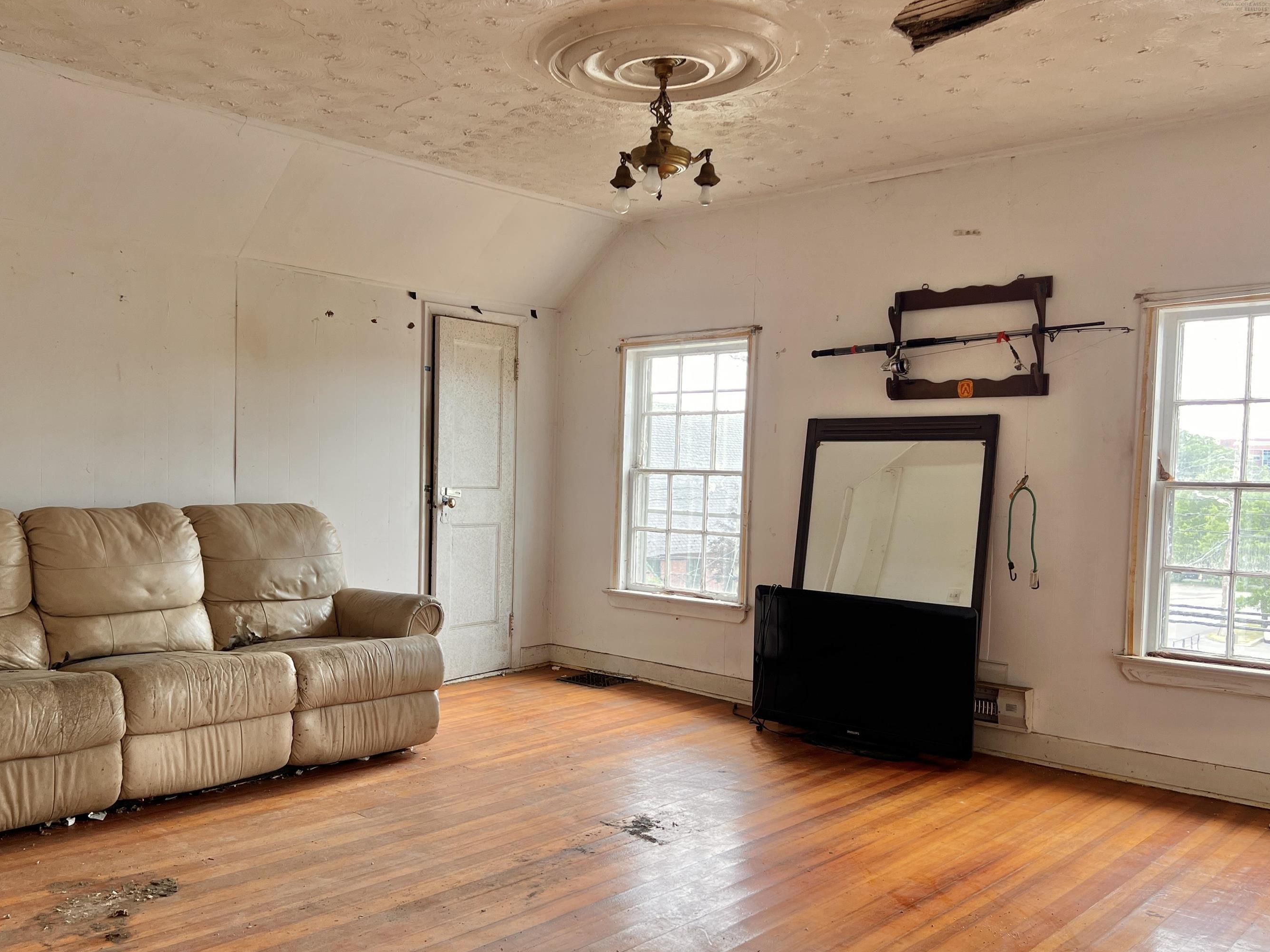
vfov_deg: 46.8
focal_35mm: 30
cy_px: 513
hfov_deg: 59.8
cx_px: 564
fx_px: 1101
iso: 64
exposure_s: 1/121
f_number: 1.5
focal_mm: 5.7
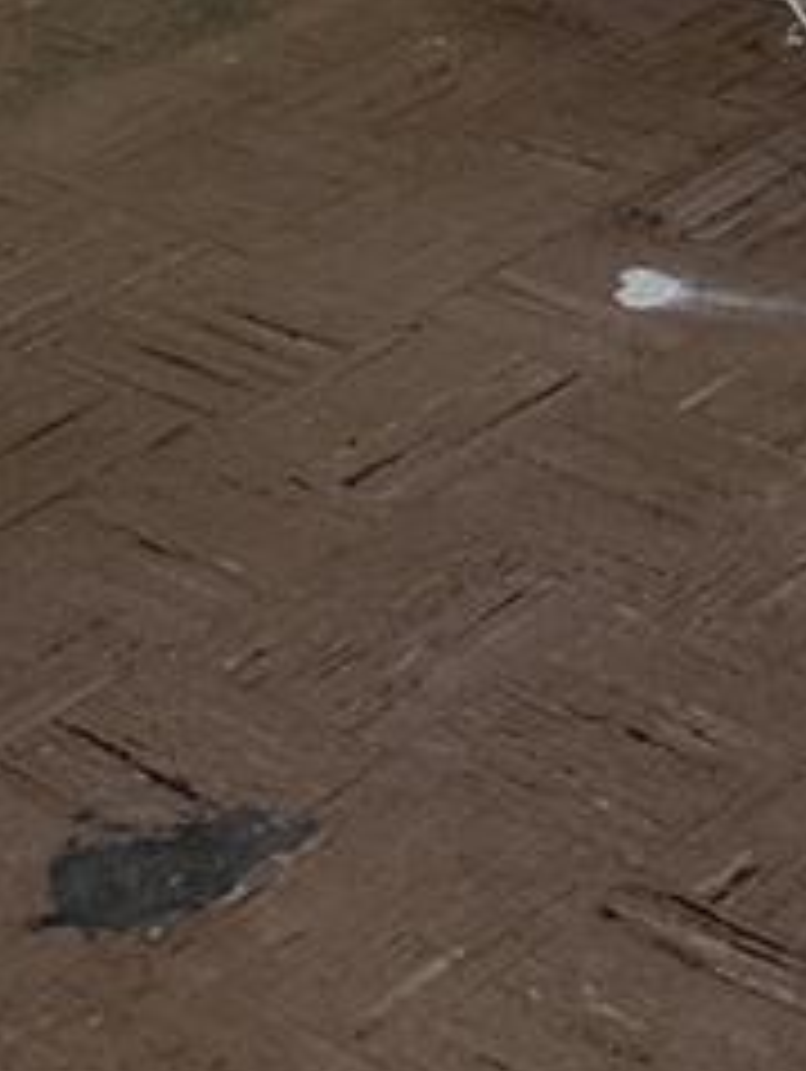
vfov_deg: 13.8
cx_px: 1049
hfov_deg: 11.9
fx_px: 3750
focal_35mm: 121
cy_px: -1053
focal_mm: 6.86
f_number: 1.78
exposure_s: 1/120
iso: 100
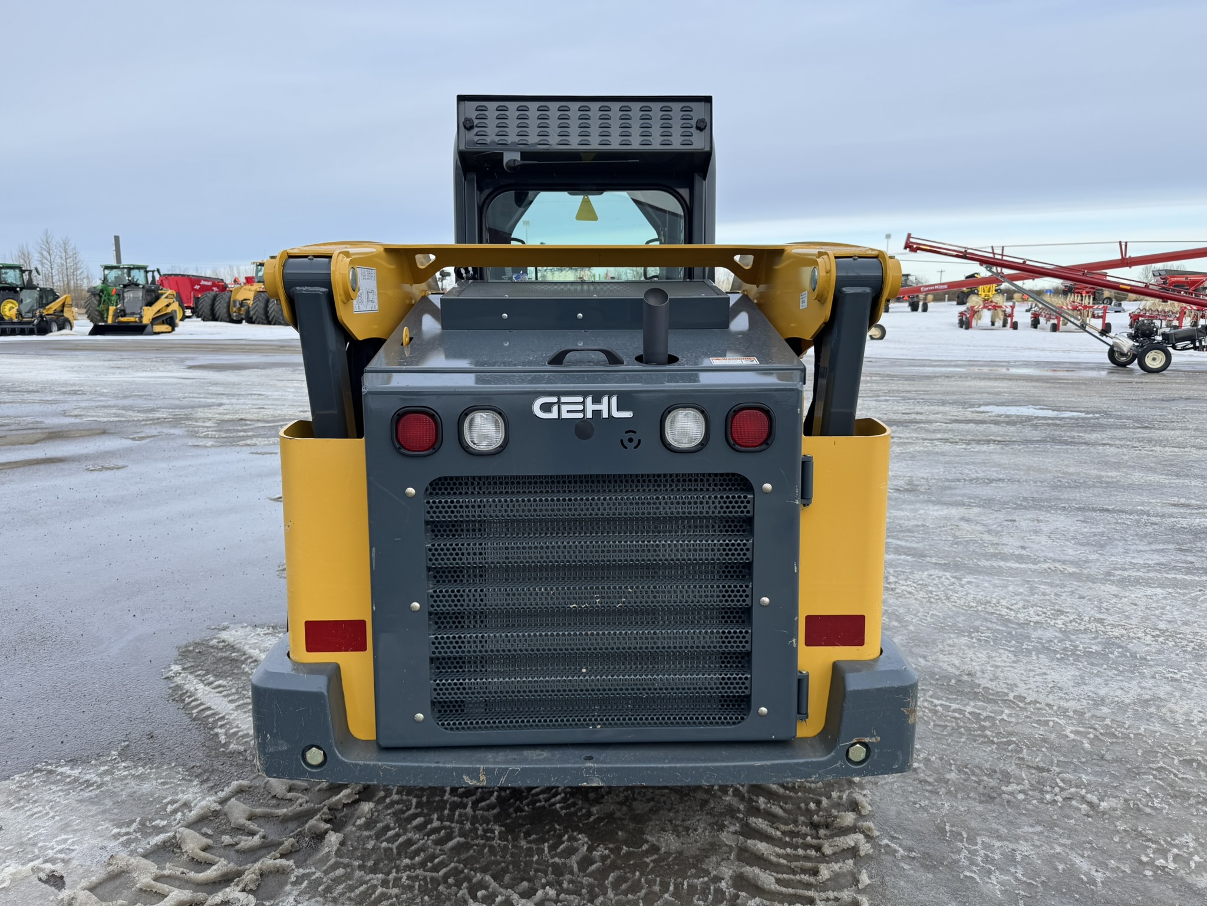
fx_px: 837
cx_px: 604
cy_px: 453
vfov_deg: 56.8
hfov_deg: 71.6
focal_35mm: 24
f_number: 1.78
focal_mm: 6.76
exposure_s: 1/1339
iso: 80
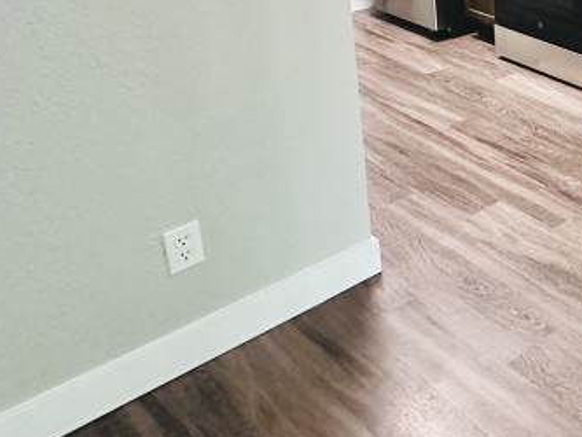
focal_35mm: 43
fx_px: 723
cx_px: 746
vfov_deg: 30.4
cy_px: -31
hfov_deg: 33.1
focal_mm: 2.22
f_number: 2.2
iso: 500
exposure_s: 1/60
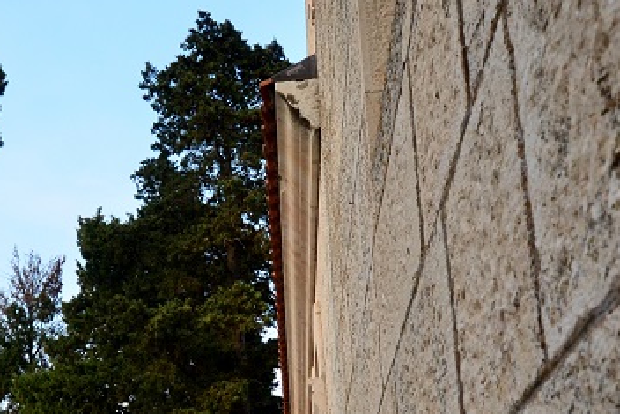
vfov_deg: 25.0
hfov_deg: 38.2
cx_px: 181
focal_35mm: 51
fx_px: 879
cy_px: 431
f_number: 5.6
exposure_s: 1/60
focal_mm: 12
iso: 400
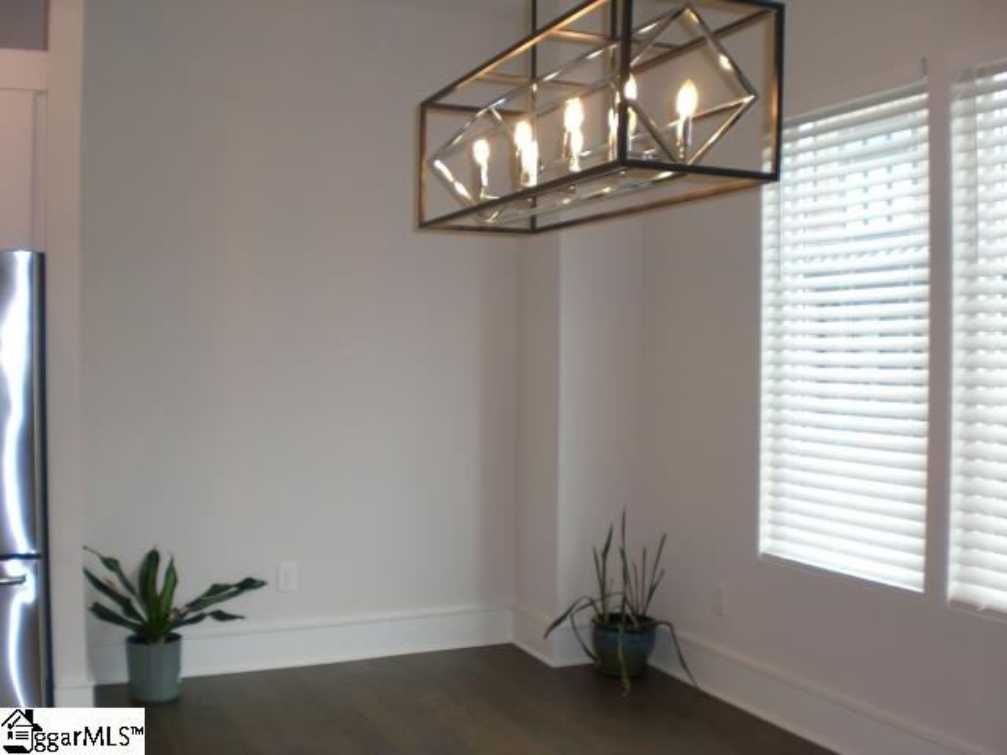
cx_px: 504
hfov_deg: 49.0
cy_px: 378
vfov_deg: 37.7
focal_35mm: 38
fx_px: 1105
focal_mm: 6.3
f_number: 3.1
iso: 100
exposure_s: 1/80
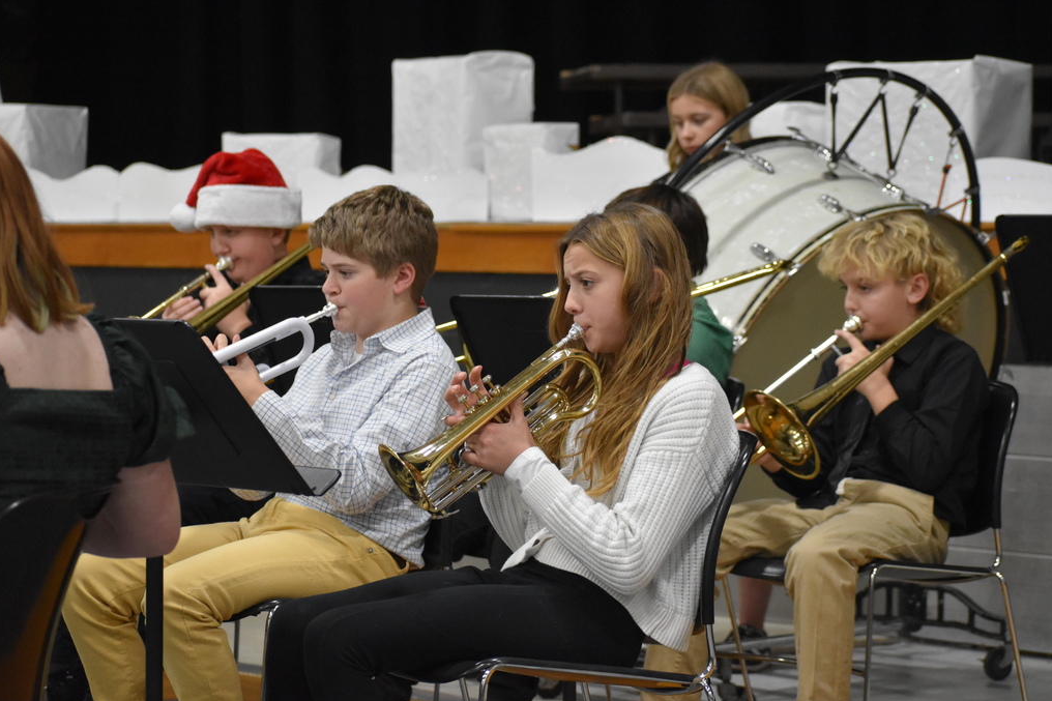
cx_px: 524
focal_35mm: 129
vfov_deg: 10.7
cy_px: 353
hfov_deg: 16.0
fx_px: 3754
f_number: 4.8
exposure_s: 1/200
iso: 3200
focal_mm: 85
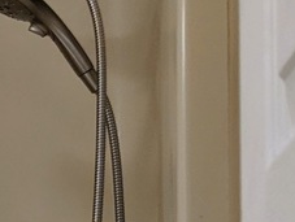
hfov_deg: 9.1
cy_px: 428
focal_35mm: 171
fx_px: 1460
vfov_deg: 8.3
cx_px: -613
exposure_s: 1/40
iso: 53
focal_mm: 4.44
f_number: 1.8
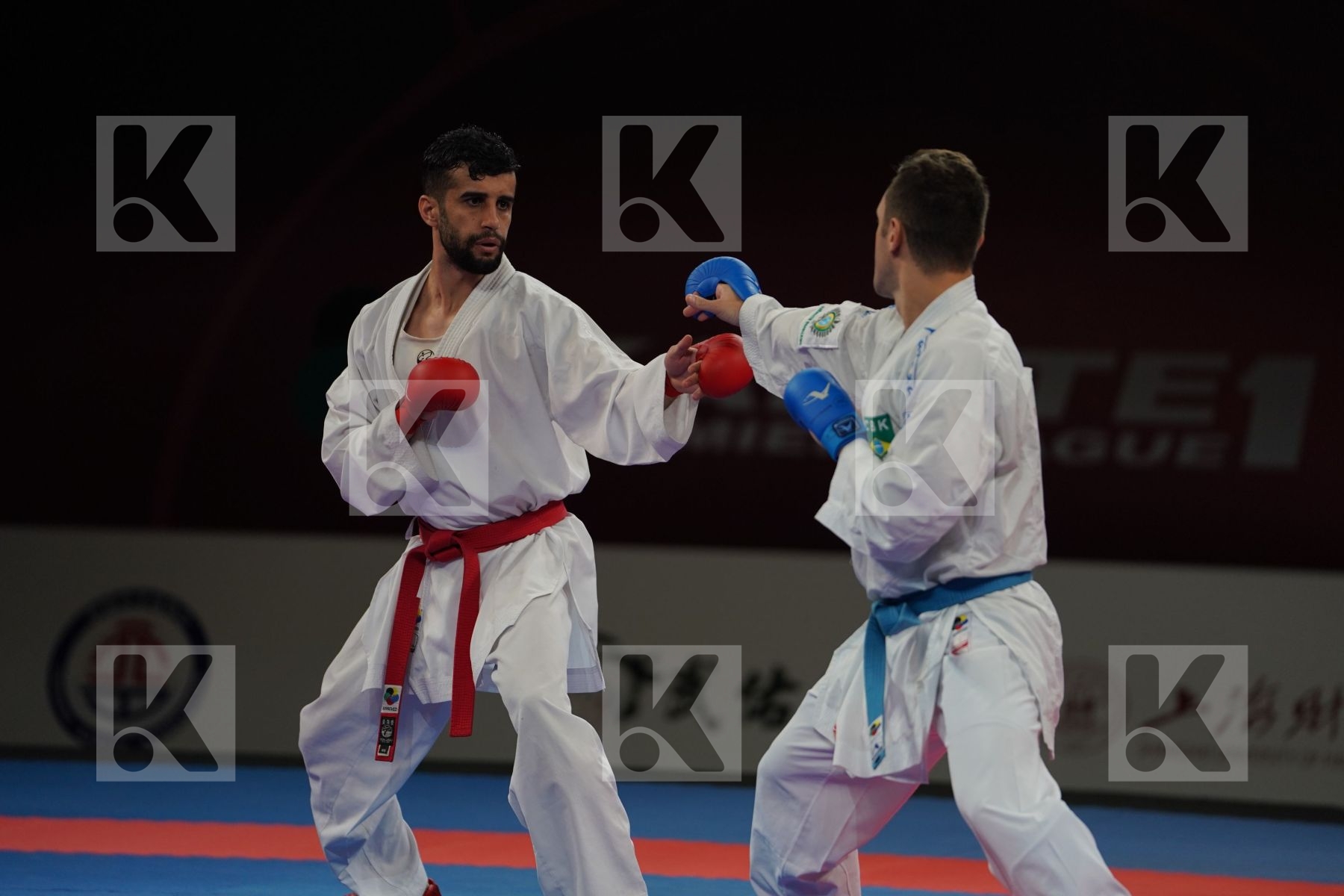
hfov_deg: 10.5
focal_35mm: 195
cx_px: 672
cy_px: 448
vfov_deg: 7.0
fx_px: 7279
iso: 800
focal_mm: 195
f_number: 2.8
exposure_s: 1/1000
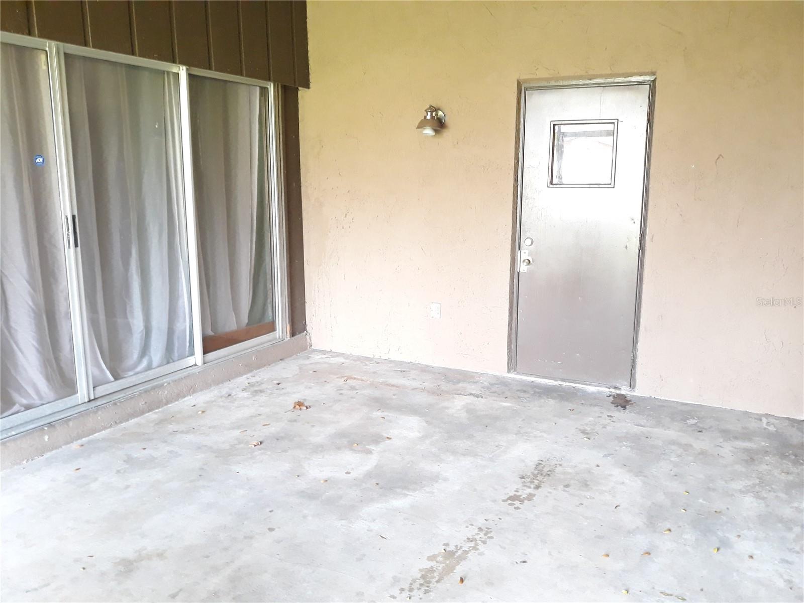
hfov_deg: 63.4
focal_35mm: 28
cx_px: 402
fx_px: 650
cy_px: 302
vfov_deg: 49.7
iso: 320
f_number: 1.7
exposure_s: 1/24
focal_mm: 3.7
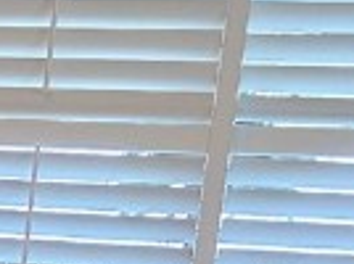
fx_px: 1797
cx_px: -494
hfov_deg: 9.9
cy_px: 533
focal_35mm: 176
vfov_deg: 8.0
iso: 320
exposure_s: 1/120
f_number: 1.7
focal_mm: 6.3
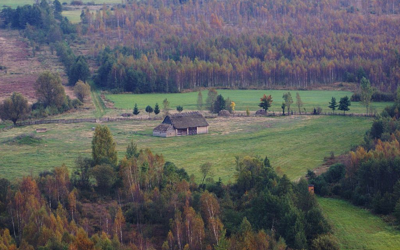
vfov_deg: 6.1
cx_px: 200
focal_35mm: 215
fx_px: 2344
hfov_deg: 9.8
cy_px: 126
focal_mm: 140
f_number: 5.6
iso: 400
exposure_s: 1/20
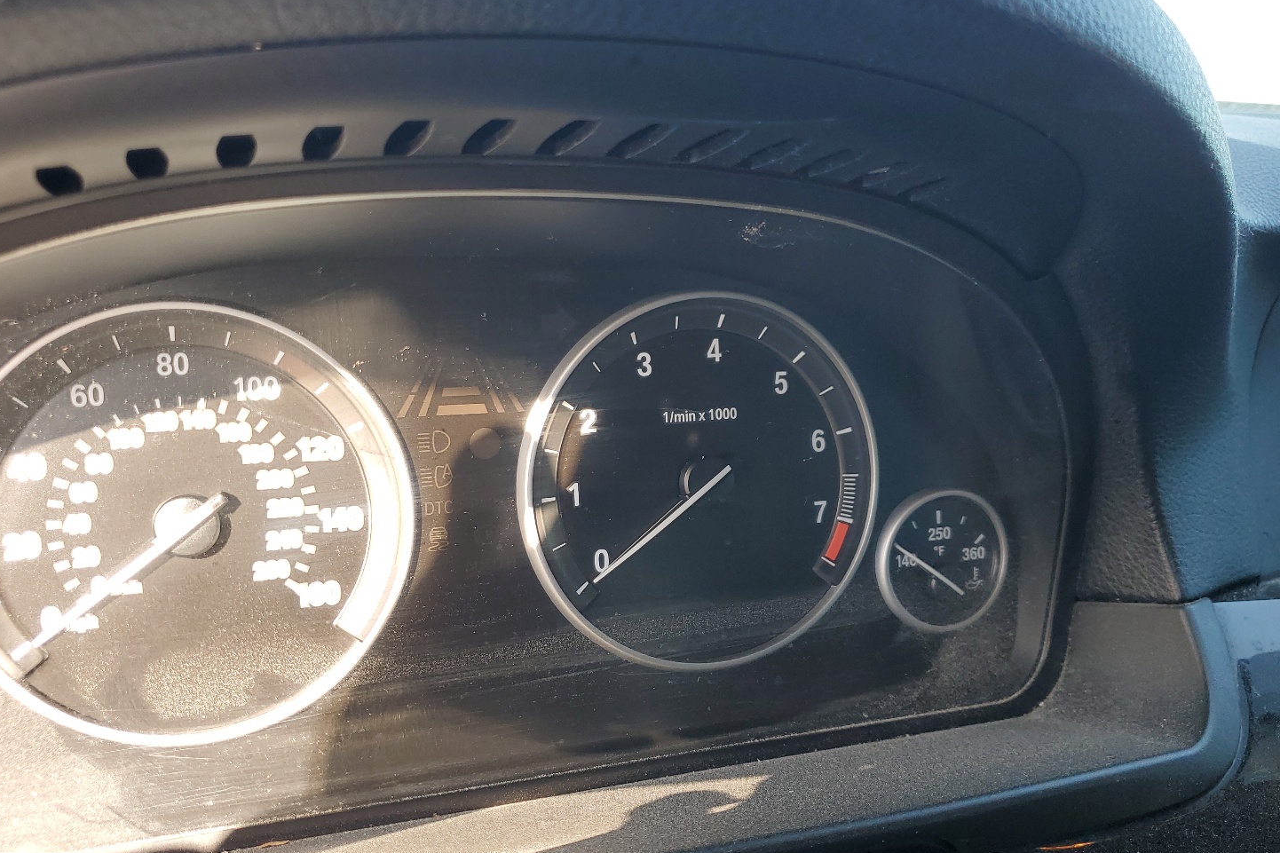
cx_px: 641
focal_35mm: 30
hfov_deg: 61.9
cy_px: 464
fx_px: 1066
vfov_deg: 43.6
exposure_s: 1/161
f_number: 1.5
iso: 50
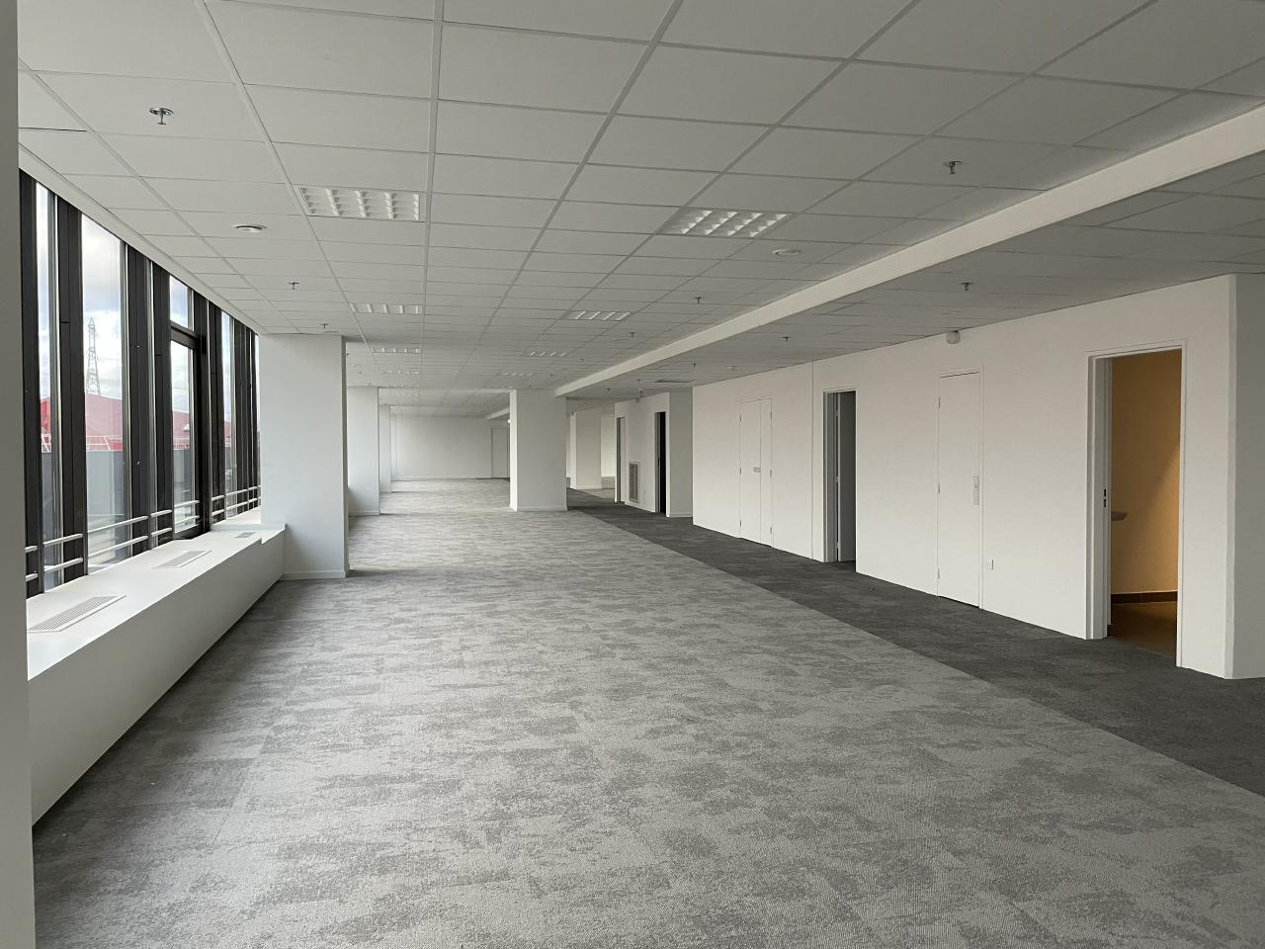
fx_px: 950
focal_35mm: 26
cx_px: 632
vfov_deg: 53.1
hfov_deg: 67.3
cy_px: 474
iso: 125
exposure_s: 1/84
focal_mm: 4.2
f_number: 1.6
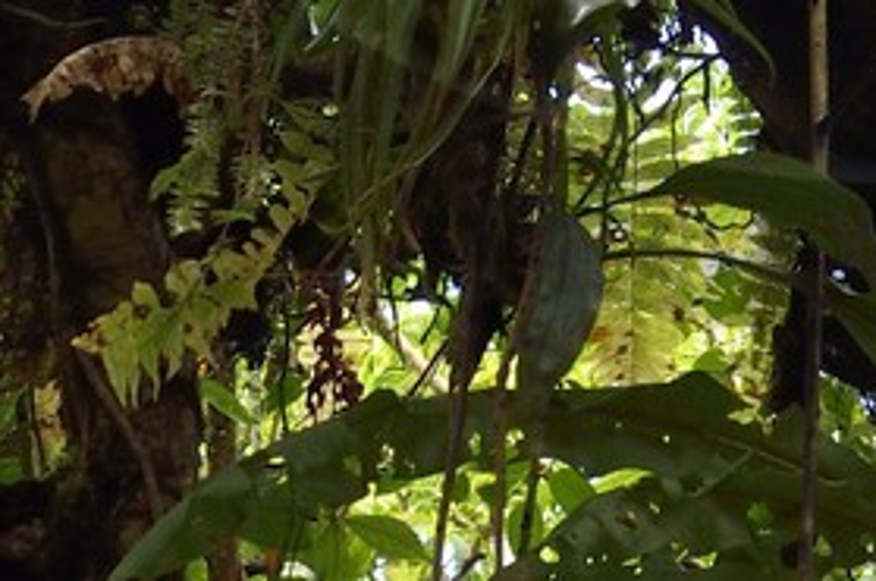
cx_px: 920
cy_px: -967
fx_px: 5295
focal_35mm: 218
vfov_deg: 5.9
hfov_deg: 9.4
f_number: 11
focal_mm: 38
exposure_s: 1/60
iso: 800
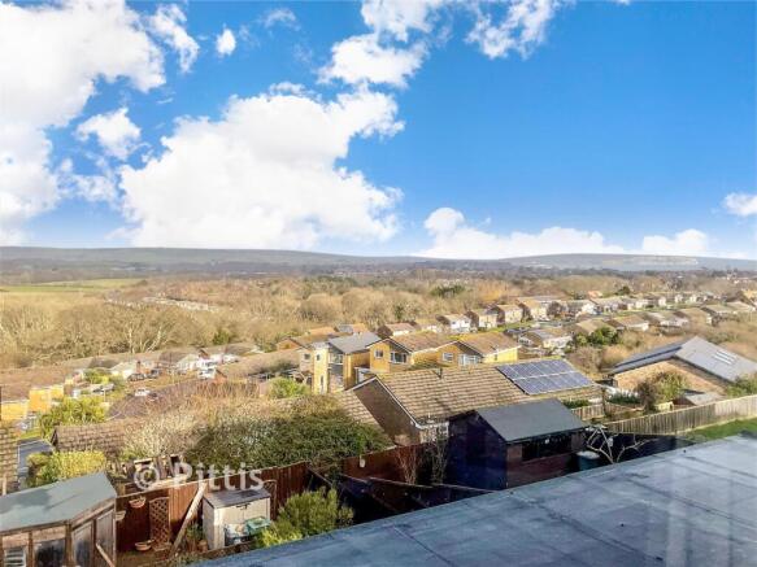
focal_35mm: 29
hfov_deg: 61.7
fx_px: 634
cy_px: 284
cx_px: 378
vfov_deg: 48.2
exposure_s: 1/1600
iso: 16
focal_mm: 3
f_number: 1.8
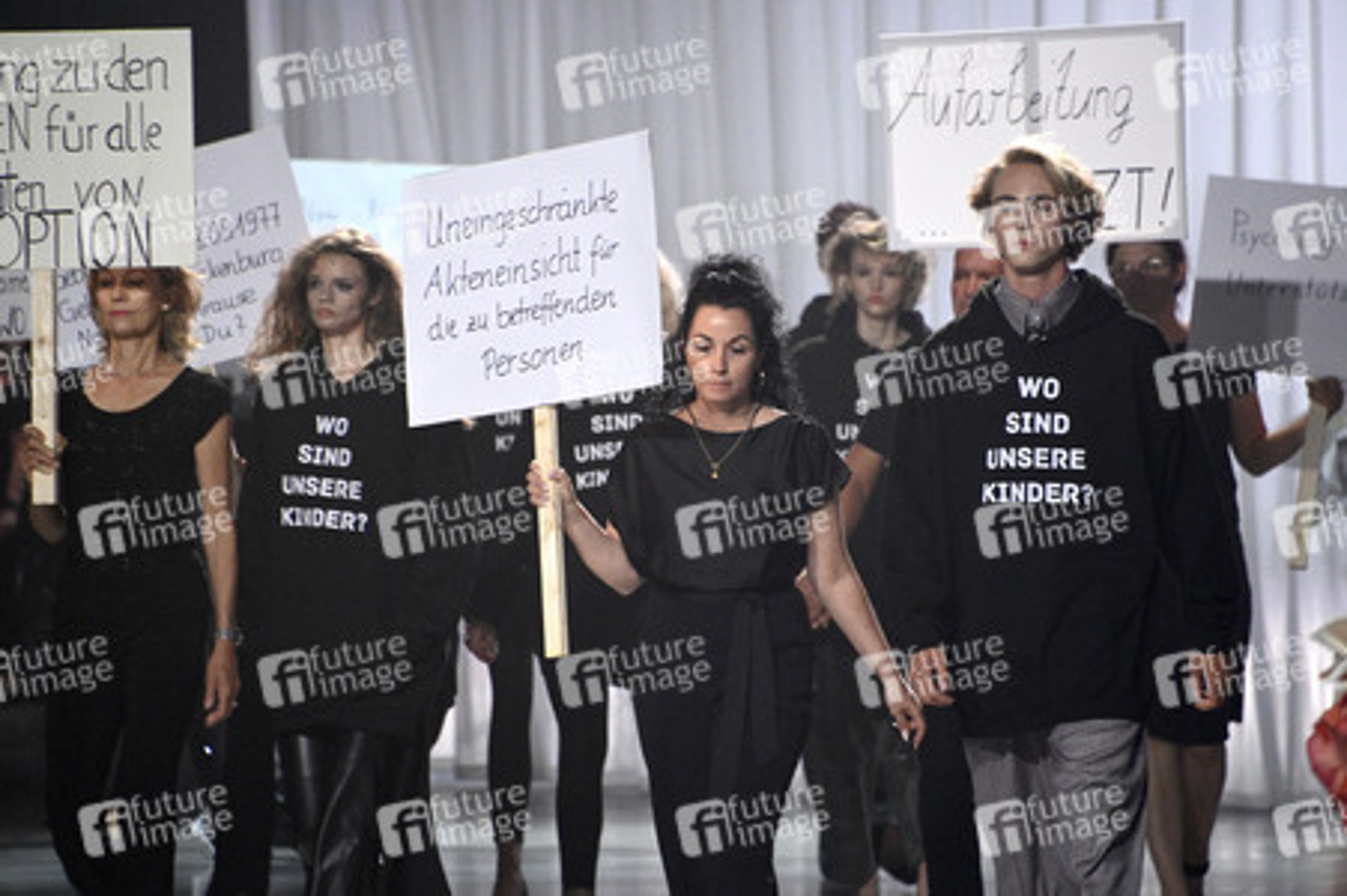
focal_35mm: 300
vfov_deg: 4.6
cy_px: 448
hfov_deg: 6.9
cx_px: 674
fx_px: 11216
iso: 10000
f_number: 5.6
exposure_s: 1/250
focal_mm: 300
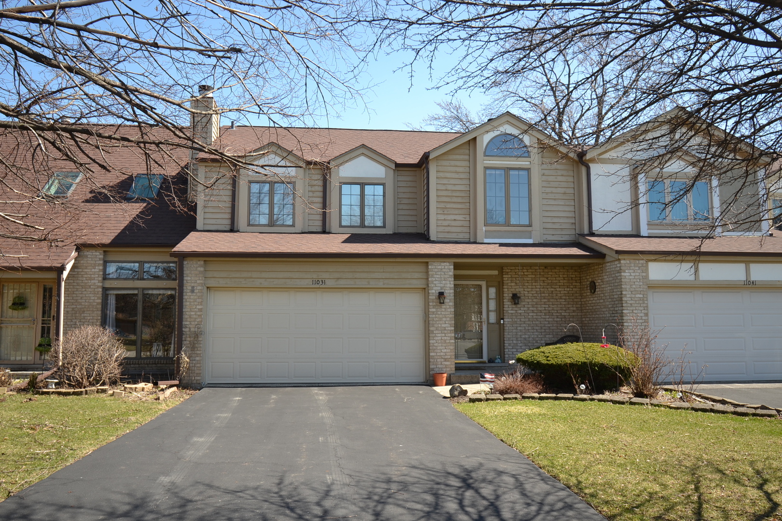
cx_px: 391
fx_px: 652
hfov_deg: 61.9
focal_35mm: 30
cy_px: 260
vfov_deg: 43.6
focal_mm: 20
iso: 100
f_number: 5.6
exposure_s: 1/125
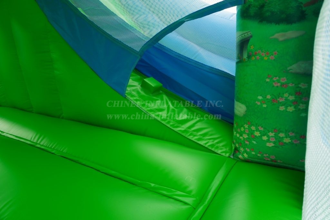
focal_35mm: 24
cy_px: 110
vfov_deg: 53.1
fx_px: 220
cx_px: 165
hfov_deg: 73.7
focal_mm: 16
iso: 100
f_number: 5
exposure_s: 1/80
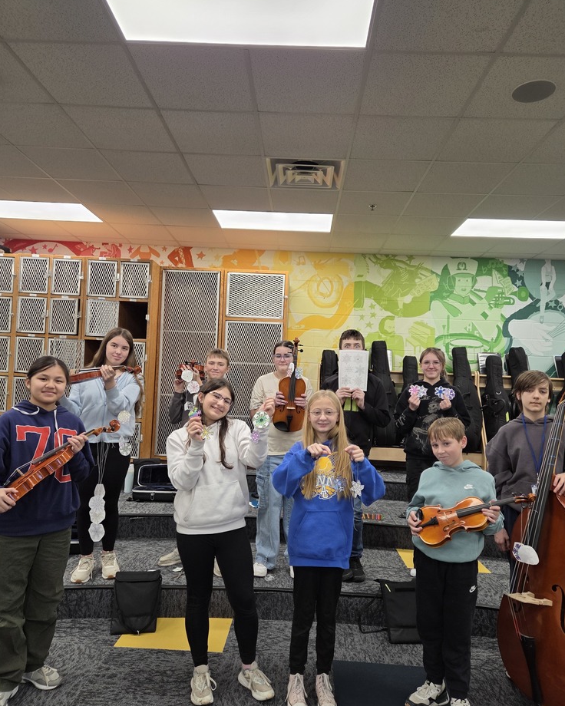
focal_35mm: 25
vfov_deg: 68.1
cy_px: 369
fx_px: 523
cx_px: 292
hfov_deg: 56.8
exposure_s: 1/120
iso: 160
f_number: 1.8
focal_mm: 5.4
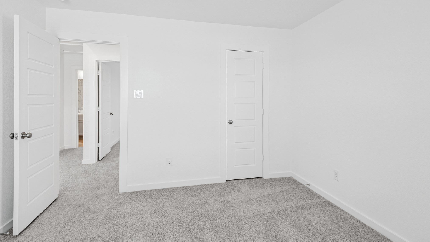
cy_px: 97
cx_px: 214
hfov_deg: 95.9
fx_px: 194
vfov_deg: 63.4
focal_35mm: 17
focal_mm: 16
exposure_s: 1/4
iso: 160
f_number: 9
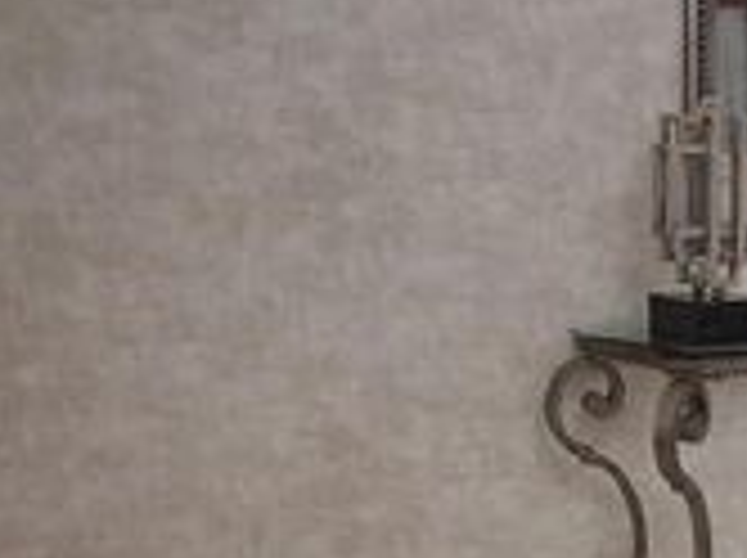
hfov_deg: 20.3
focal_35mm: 93
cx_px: 788
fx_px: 2004
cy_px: 605
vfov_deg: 15.5
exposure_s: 1/50
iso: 400
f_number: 1.8
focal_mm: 3.98
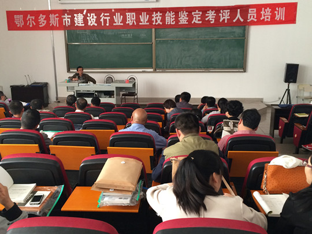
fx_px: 270
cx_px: 156
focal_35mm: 30
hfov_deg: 60.0
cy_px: 117
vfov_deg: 46.8
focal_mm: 4.12
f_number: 2.2
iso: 125
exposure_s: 1/30
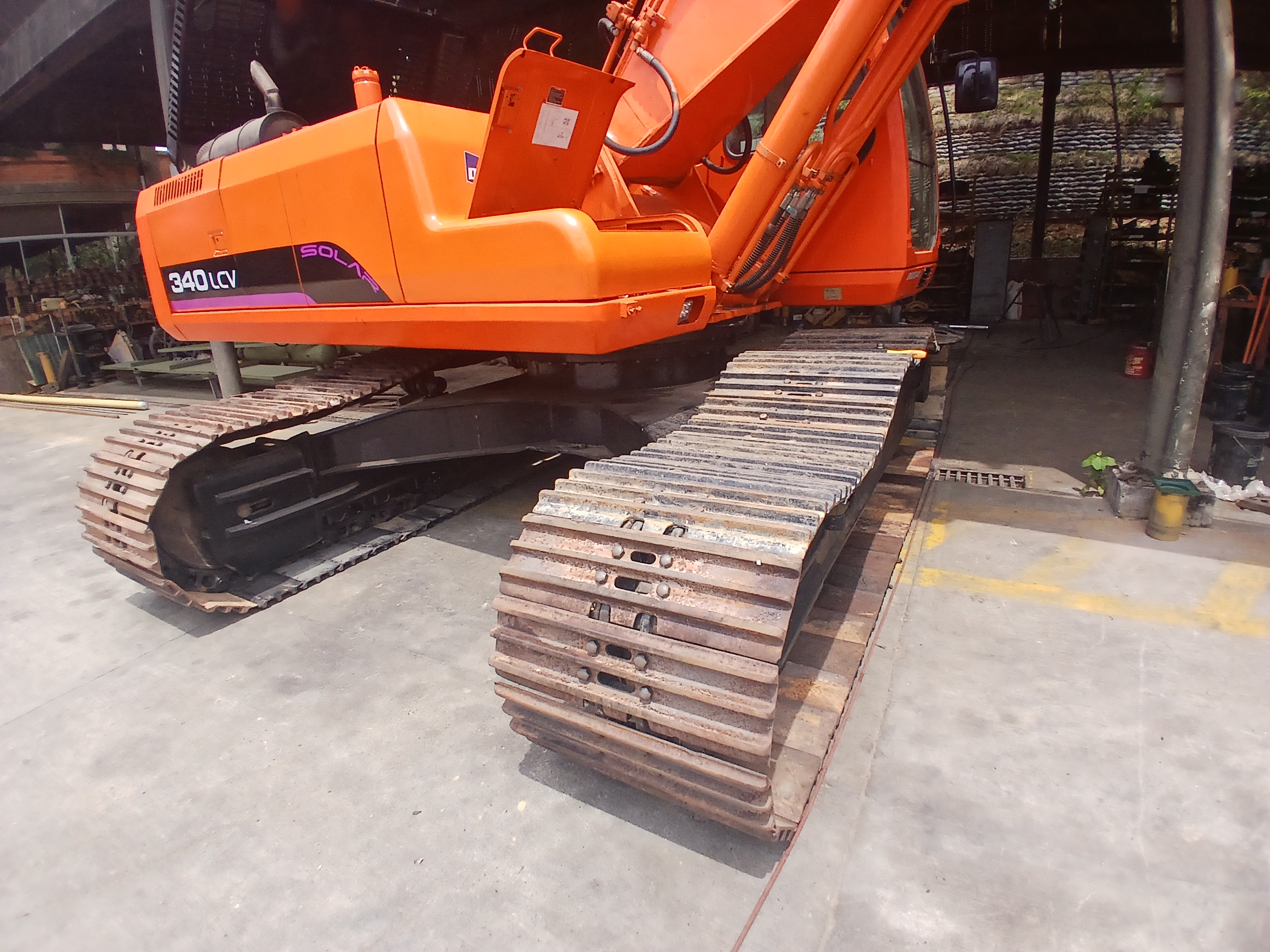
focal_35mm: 17
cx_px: 635
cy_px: 476
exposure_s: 1/500
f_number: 2.2
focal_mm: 1.4
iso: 50
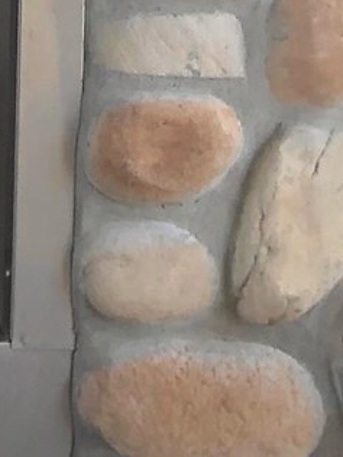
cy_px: -571
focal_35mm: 204
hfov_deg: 6.9
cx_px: -482
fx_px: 2695
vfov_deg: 8.9
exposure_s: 1/139
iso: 20
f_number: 1.8
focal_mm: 3.99
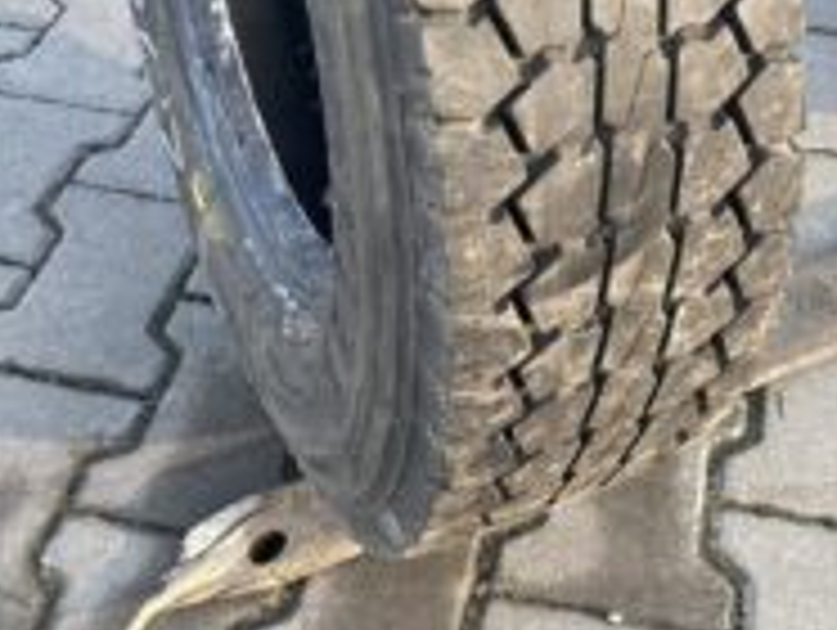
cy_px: -79
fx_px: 1453
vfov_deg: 22.9
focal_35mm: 60
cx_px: 531
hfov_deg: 32.0
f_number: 1.8
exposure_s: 1/123
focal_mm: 4.25
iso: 32
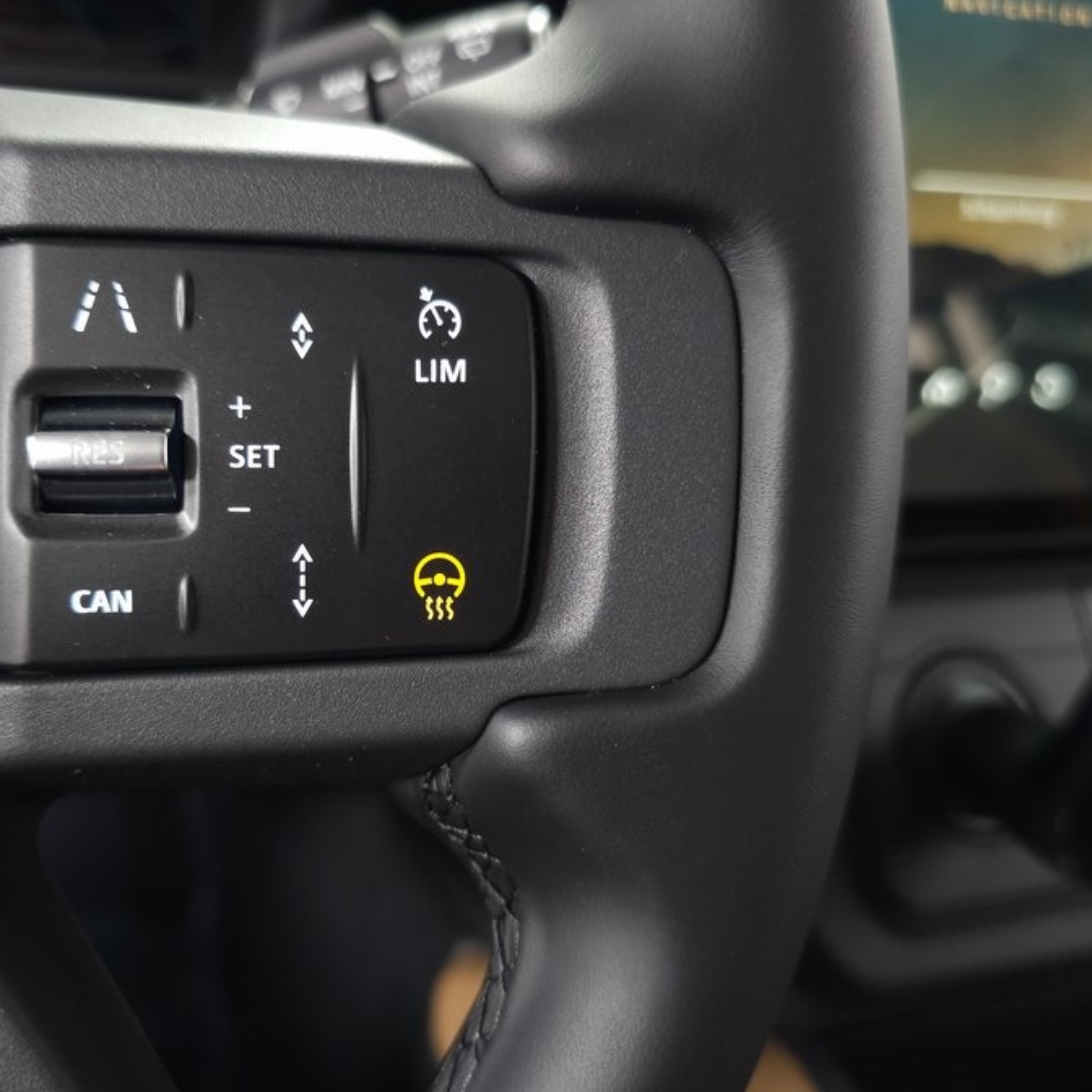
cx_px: 457
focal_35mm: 31
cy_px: 549
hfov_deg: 52.3
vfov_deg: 52.5
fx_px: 1106
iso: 250
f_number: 1.7
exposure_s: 1/40
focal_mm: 6.3
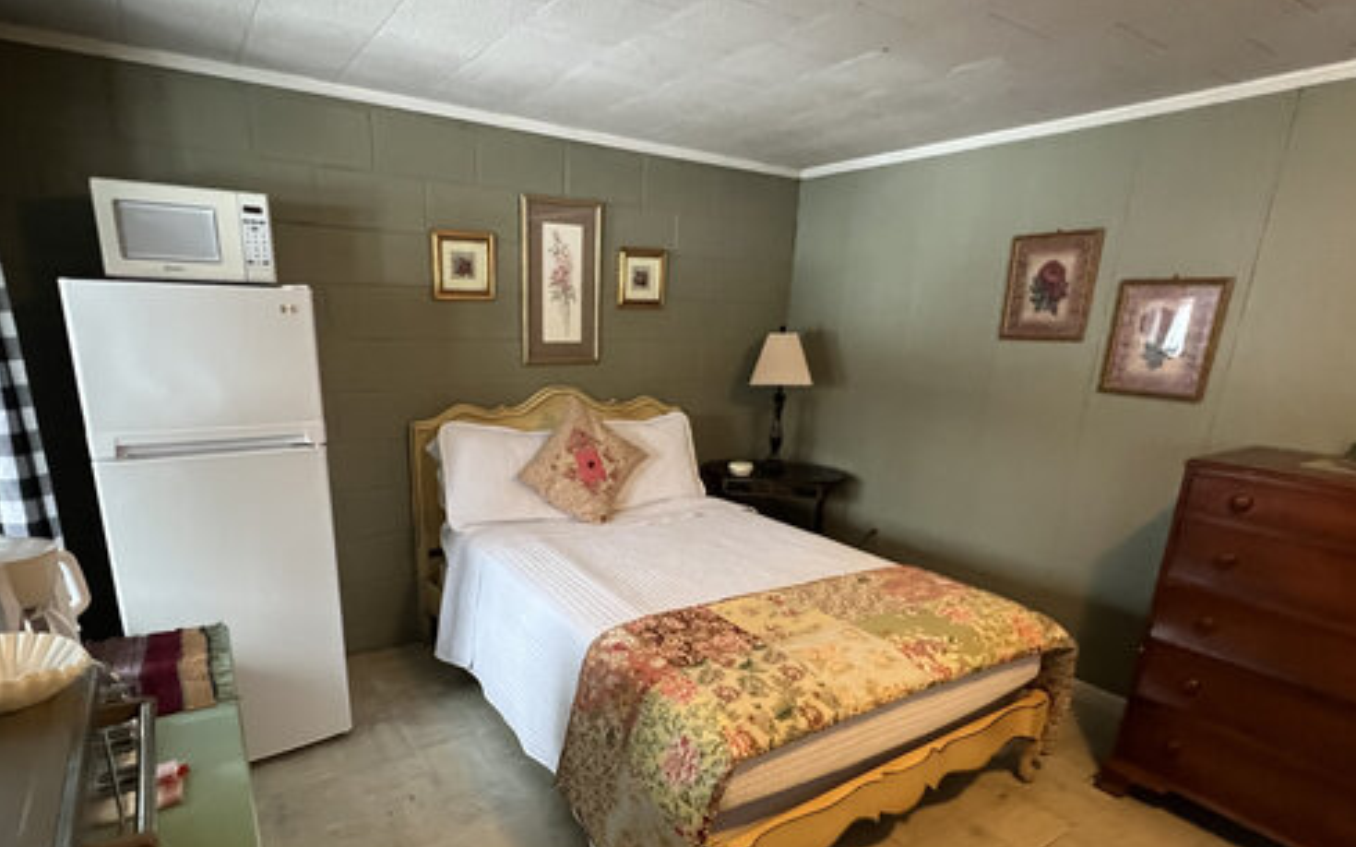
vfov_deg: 64.1
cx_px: 614
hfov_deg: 90.8
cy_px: 526
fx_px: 665
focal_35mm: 18
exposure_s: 1/60
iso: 800
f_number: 1.8
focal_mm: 1.57
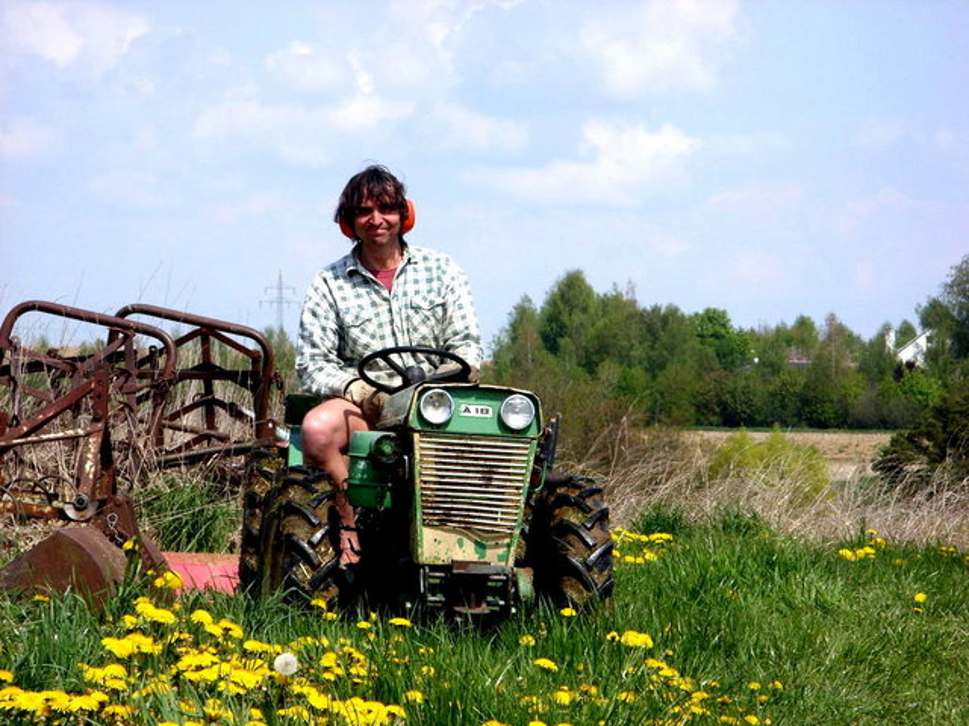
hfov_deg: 10.4
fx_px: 5319
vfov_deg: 7.8
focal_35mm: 190
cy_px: 363
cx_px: 484
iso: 50
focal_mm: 31.5
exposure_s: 1/192
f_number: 8
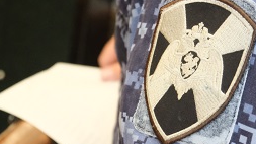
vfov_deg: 9.0
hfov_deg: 15.9
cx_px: 42
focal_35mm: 134
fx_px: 909
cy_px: 135
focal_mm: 35.8
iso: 5000
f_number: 3.6
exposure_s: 1/60
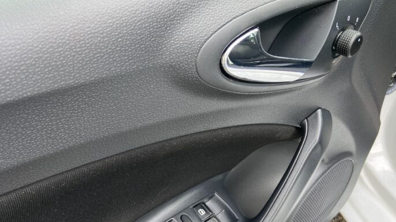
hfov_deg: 59.5
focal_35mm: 33
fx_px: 346
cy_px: 152
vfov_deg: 35.2
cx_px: 194
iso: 125
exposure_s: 1/101
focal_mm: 4.25
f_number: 1.8
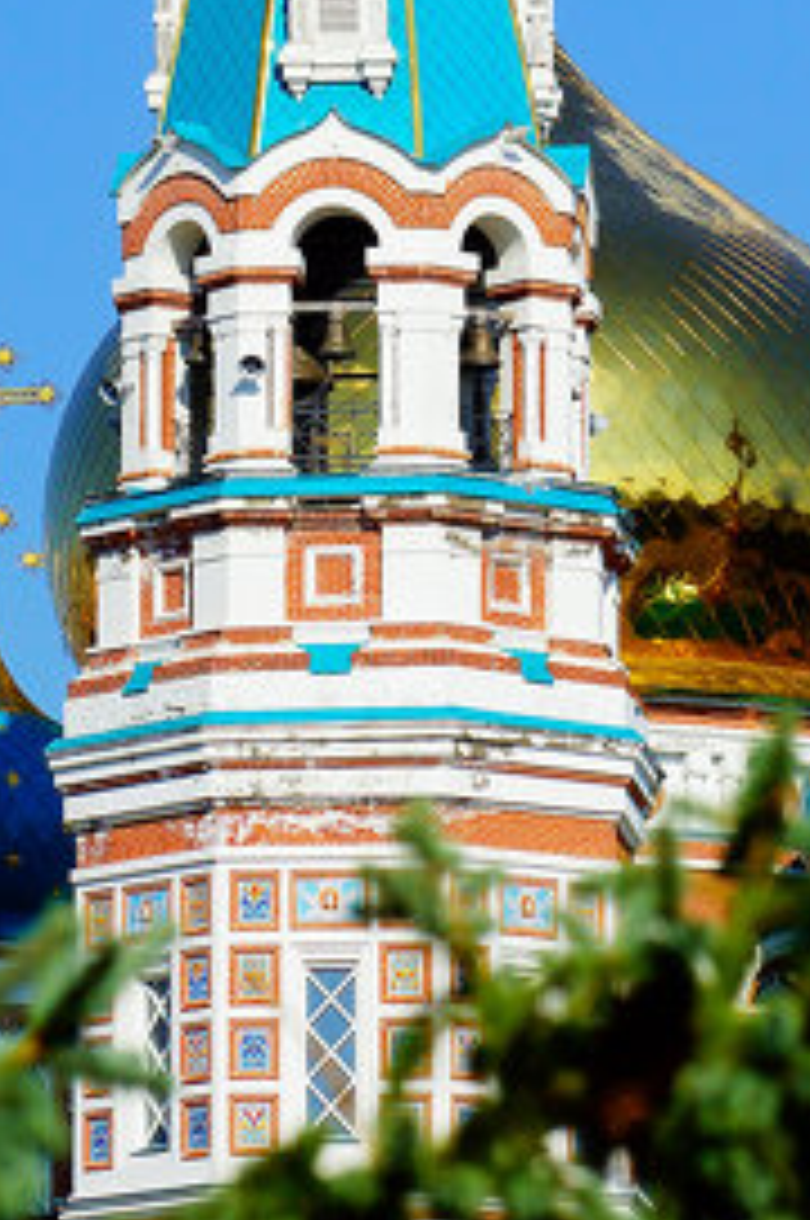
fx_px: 11283
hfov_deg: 4.1
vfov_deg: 6.2
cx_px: 358
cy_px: 158
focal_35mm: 333
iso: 100
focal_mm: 75
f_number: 7.1
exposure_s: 1/800
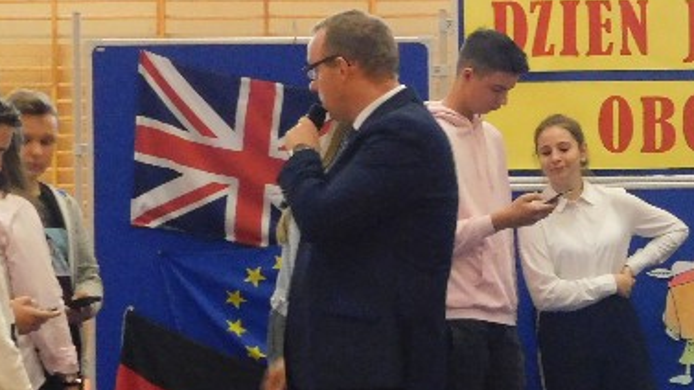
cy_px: 169
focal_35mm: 151
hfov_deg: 14.0
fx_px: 2779
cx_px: 723
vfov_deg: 8.0
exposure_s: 1/40
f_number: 3.8
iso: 800
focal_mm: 9
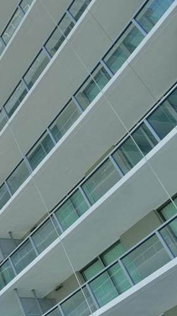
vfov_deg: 36.4
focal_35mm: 51
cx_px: -257
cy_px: 318
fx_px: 426
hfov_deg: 14.4
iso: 100
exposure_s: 1/250
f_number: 8
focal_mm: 10
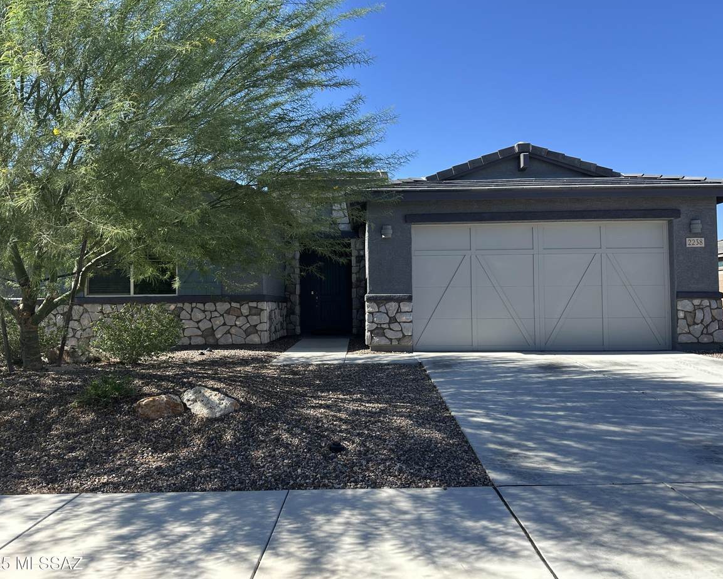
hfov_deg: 66.0
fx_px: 556
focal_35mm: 26
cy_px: 290
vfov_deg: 55.0
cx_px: 361
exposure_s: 1/2028
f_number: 1.78
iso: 80
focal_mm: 6.86
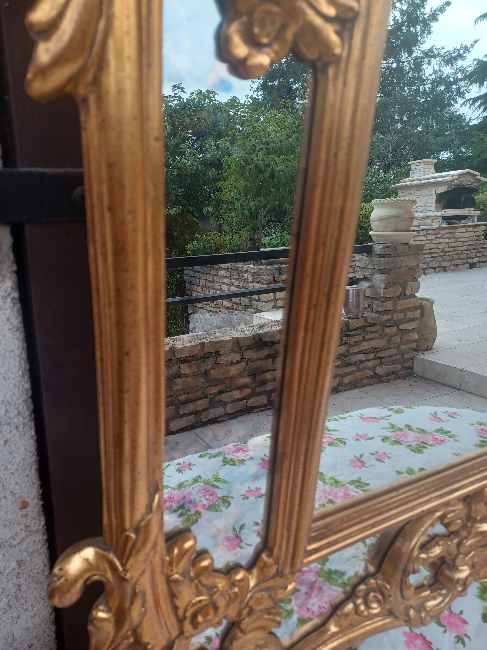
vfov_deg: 69.4
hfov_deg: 54.9
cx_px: 244
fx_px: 469
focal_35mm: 25
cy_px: 325
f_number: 1.8
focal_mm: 4.6
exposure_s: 1/50
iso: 50
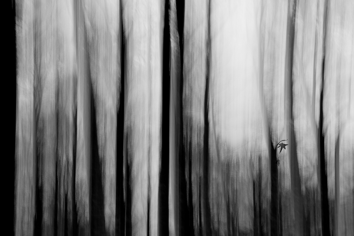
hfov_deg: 28.8
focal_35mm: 70
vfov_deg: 19.5
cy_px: 118
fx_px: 689
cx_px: 177
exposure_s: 4
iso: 100
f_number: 5
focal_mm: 70
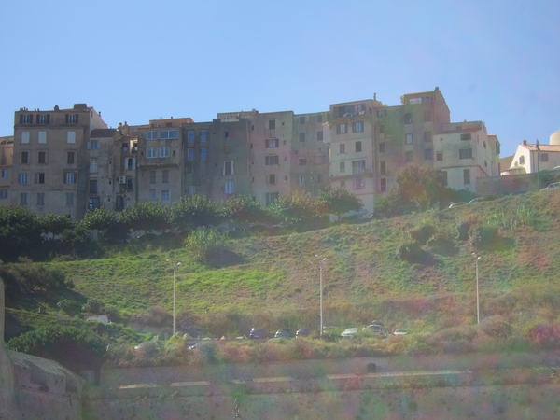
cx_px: 280
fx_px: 1650
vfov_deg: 14.5
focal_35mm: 102
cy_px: 210
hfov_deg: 19.3
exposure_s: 1/250
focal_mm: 21.2
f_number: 7.7
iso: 50
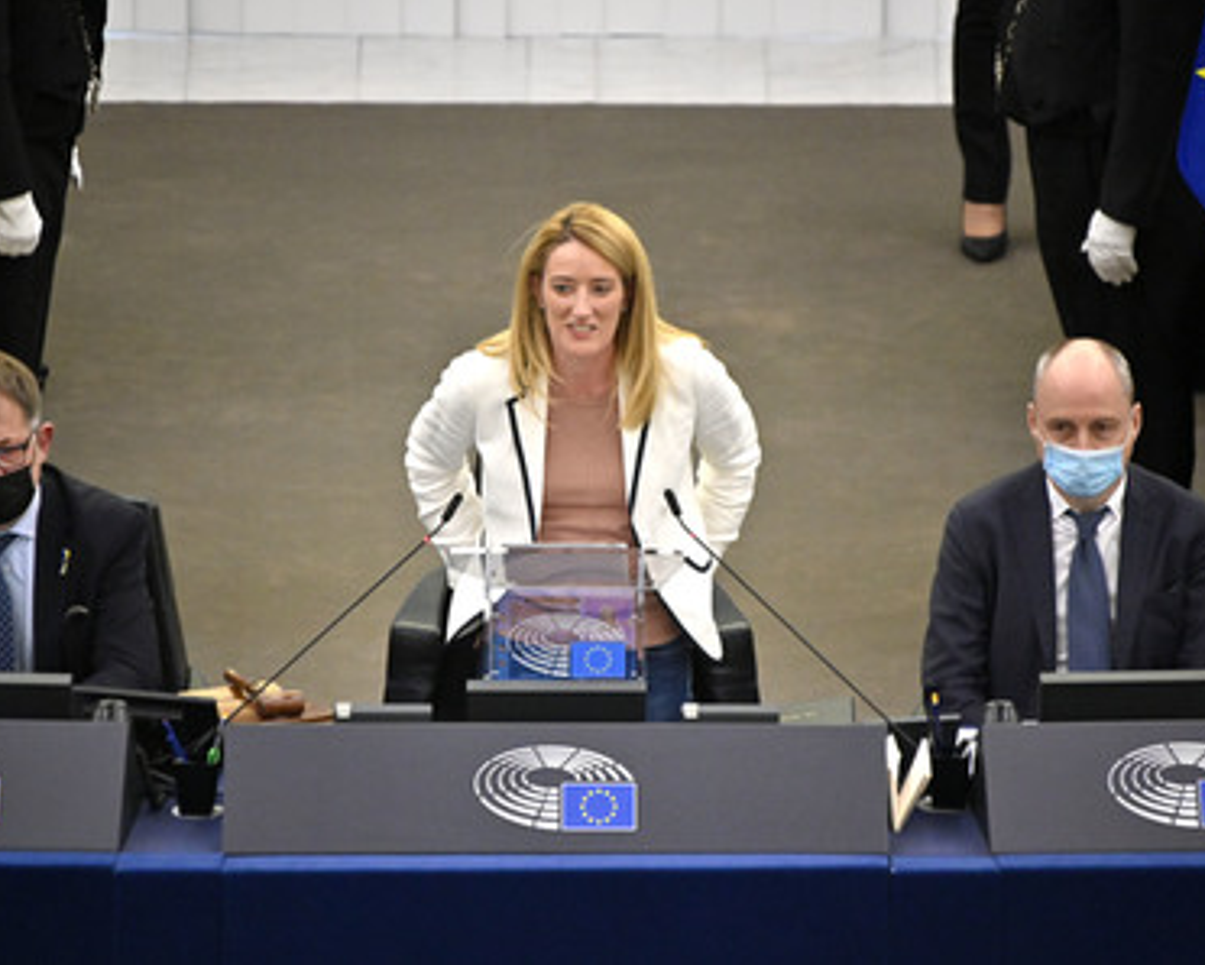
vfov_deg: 2.7
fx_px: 20232
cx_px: 554
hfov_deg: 3.4
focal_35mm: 567
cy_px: 482
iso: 5000
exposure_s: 1/500
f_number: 6.3
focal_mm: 500
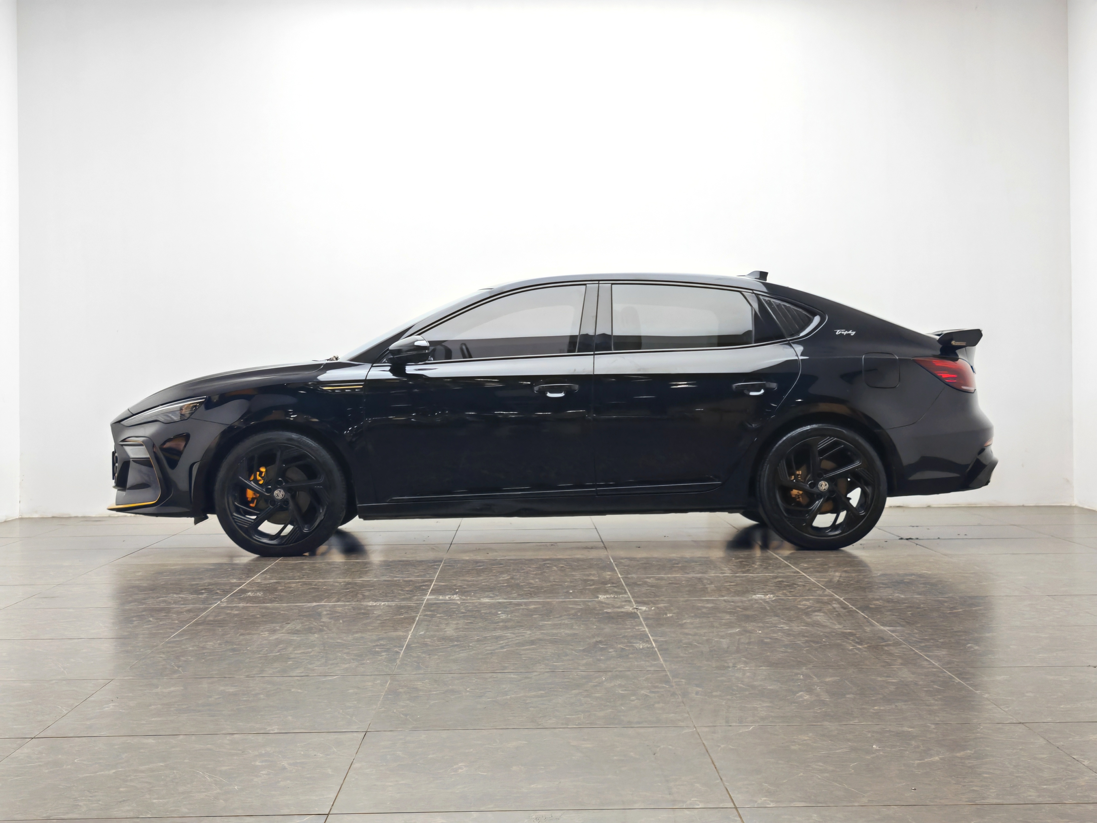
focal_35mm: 55
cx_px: 548
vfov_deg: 26.6
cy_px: 412
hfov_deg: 34.9
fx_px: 1743
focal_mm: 7.62
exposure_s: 1/100
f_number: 1.6
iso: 50
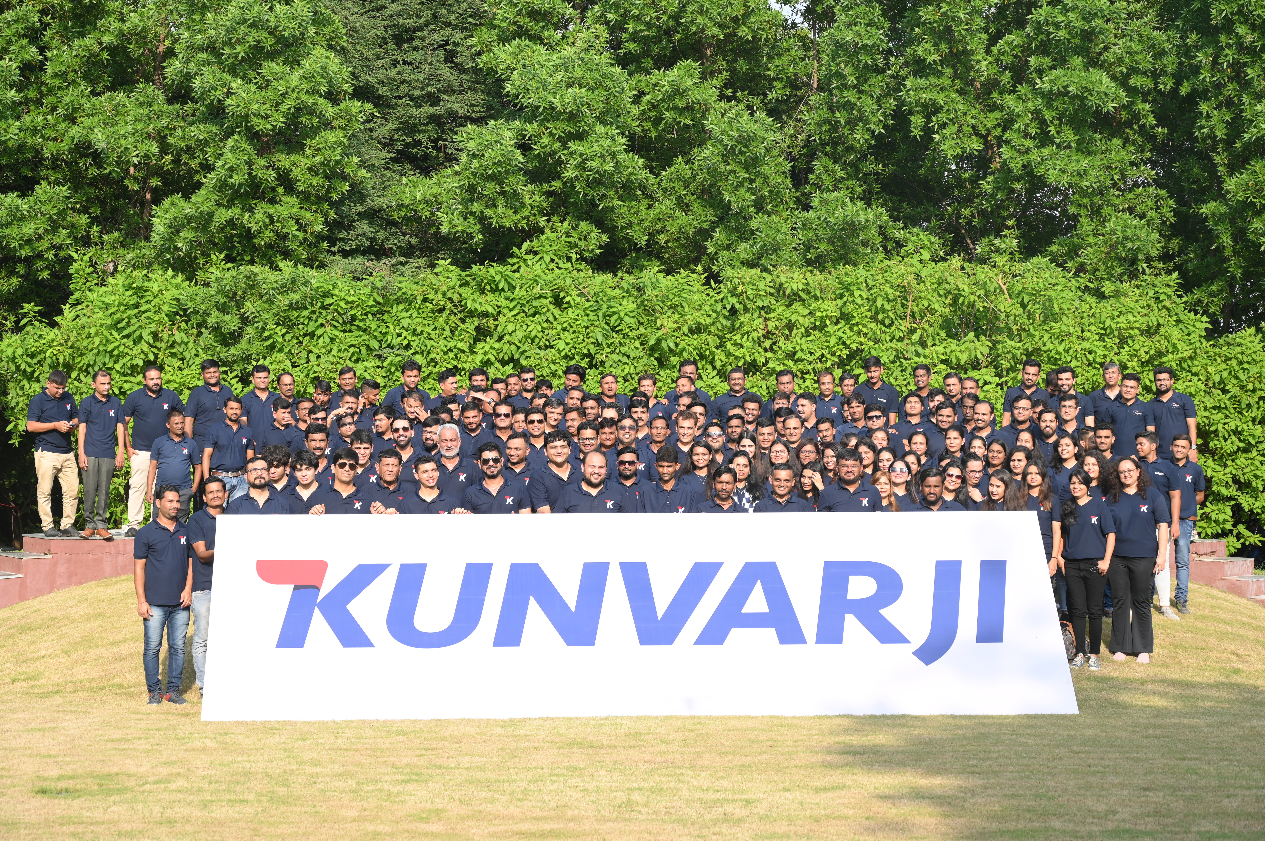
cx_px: 632
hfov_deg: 31.9
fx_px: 2212
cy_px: 420
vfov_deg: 21.5
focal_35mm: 63
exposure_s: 1/250
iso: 125
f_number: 5.6
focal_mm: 63
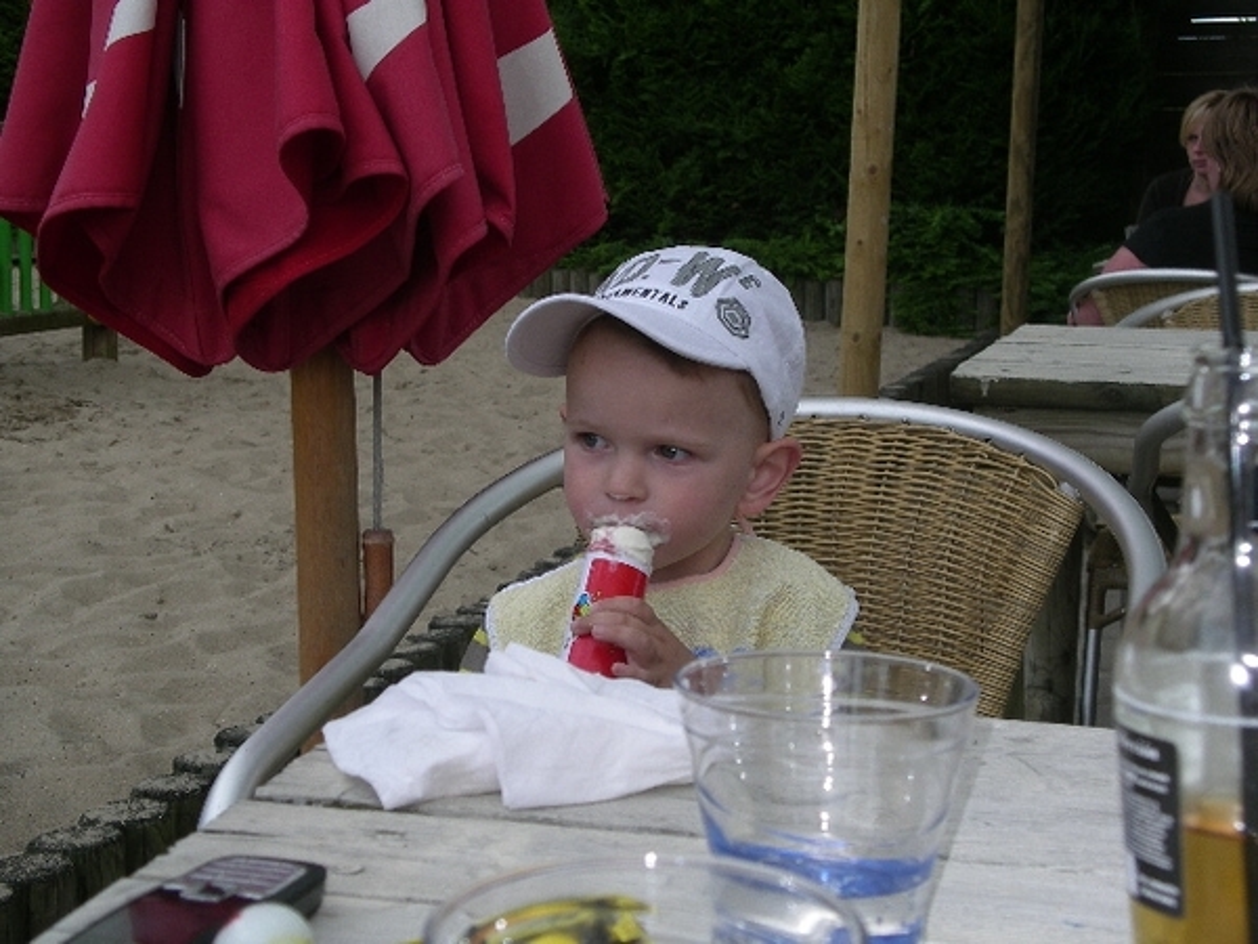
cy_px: 472
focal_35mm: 62
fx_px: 2253
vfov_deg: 23.7
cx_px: 629
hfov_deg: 31.2
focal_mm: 12.8
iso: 80
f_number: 4.2
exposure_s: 1/200
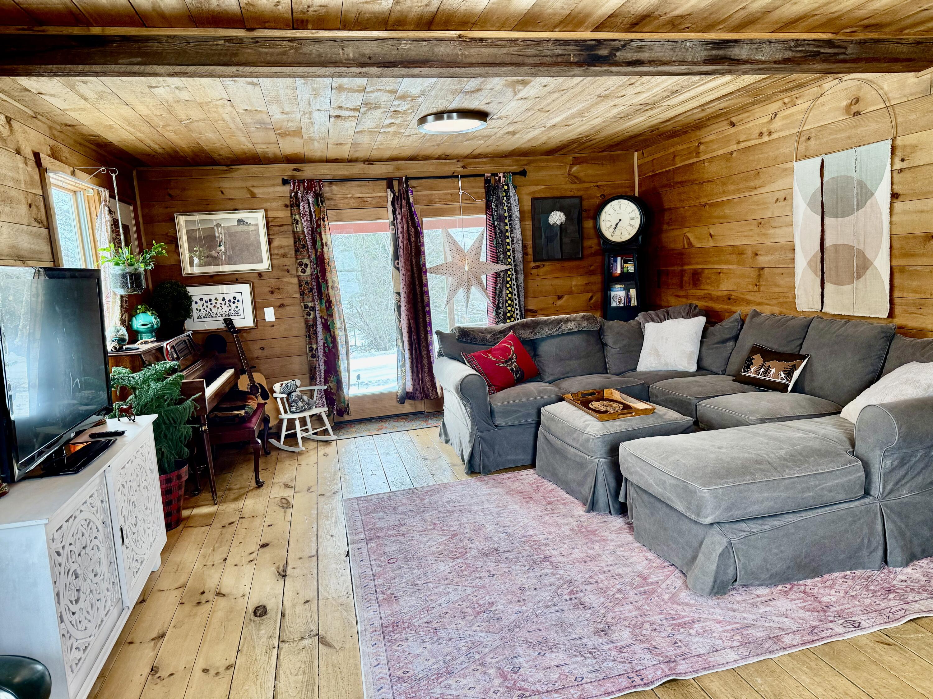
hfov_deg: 71.6
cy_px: 350
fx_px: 647
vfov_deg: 56.8
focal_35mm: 24
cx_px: 466
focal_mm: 6.76
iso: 200
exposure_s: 1/142
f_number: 1.78
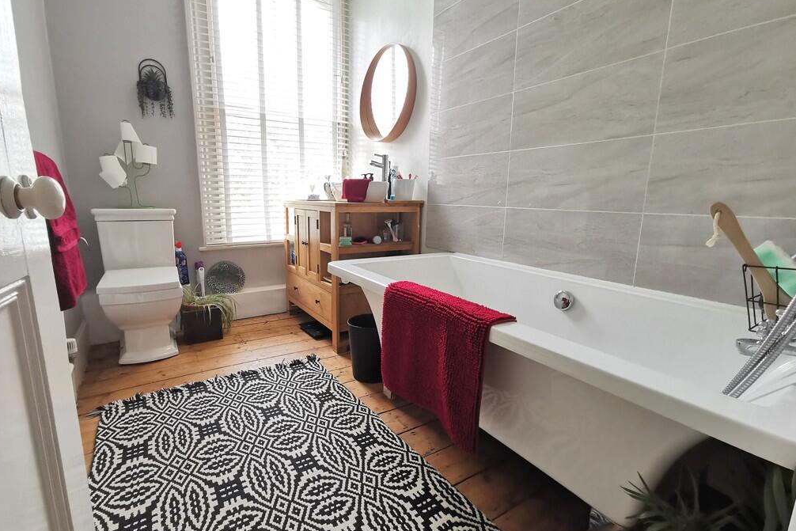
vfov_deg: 67.4
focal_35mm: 18
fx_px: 398
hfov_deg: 90.0
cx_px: 396
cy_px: 270
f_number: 2.2
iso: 200
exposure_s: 1/50
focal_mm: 2.26
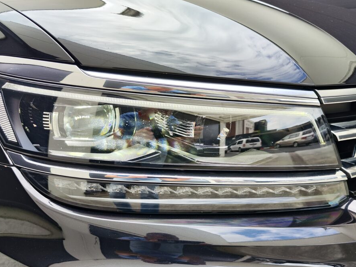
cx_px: 202
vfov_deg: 45.3
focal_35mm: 31
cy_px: 153
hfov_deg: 58.1
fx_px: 319
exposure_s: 1/234
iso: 50
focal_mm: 7.01
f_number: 1.69
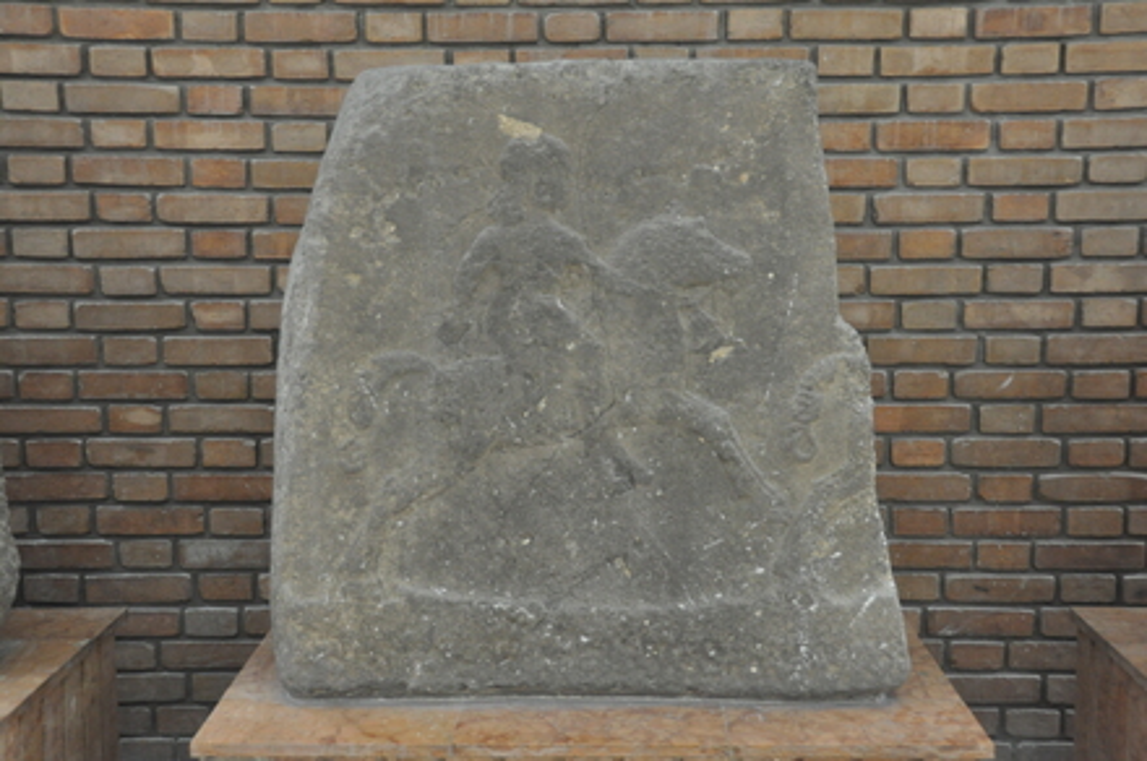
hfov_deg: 46.5
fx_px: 1336
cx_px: 574
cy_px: 380
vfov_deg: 31.8
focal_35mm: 42
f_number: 4
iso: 1400
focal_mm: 28
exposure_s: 1/30
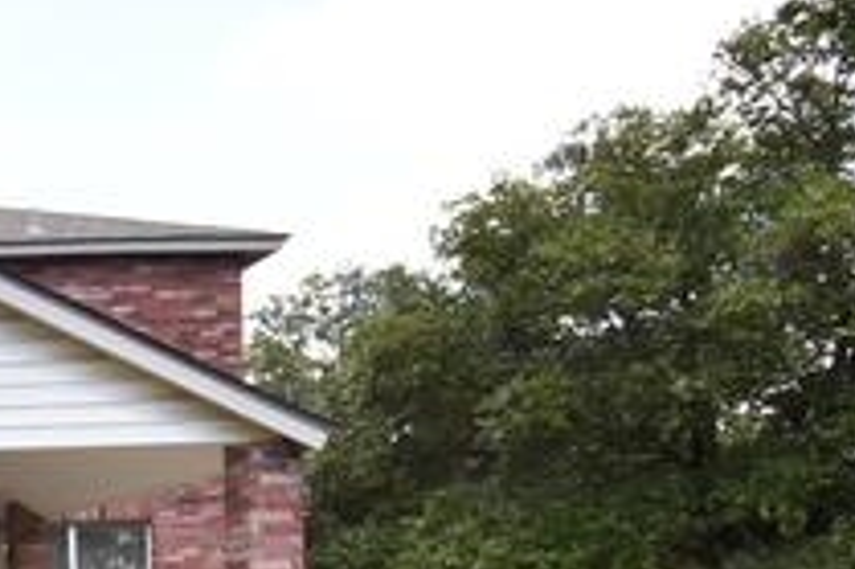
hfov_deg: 31.1
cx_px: -307
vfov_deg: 26.7
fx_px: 1092
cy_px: 632
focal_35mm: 46
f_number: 4.5
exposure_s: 1/250
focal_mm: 10
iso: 200
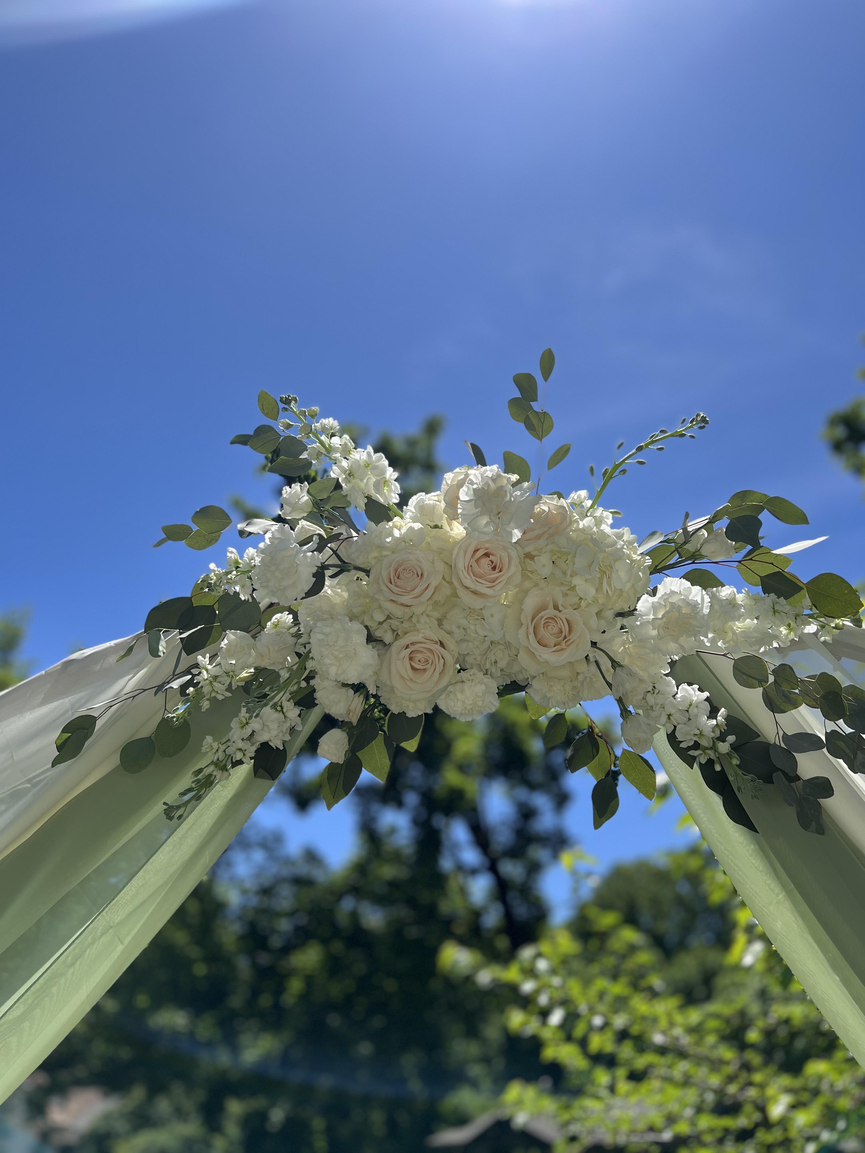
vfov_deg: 67.3
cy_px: 576
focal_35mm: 26
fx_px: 866
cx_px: 432
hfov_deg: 53.1
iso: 50
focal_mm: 5.7
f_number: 1.5
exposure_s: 1/3968
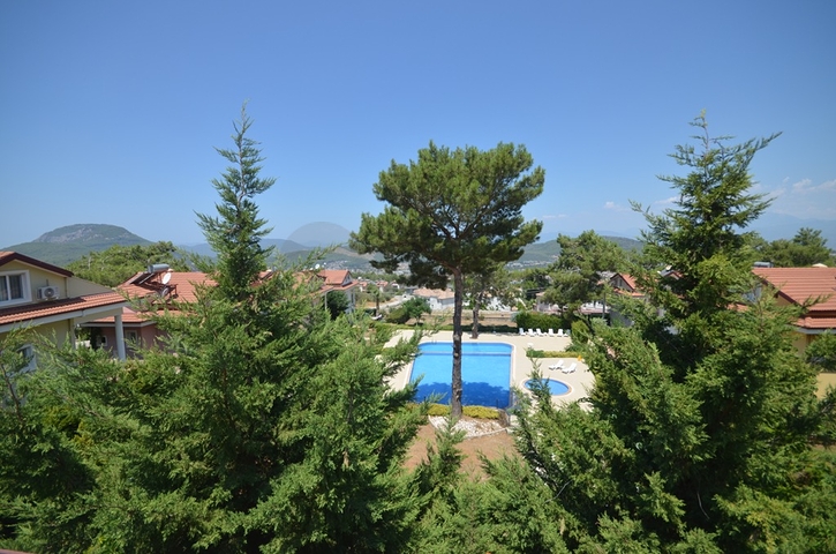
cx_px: 418
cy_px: 277
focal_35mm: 15
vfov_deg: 77.1
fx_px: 348
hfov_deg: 100.5
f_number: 8
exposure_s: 1/250
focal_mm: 10
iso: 100
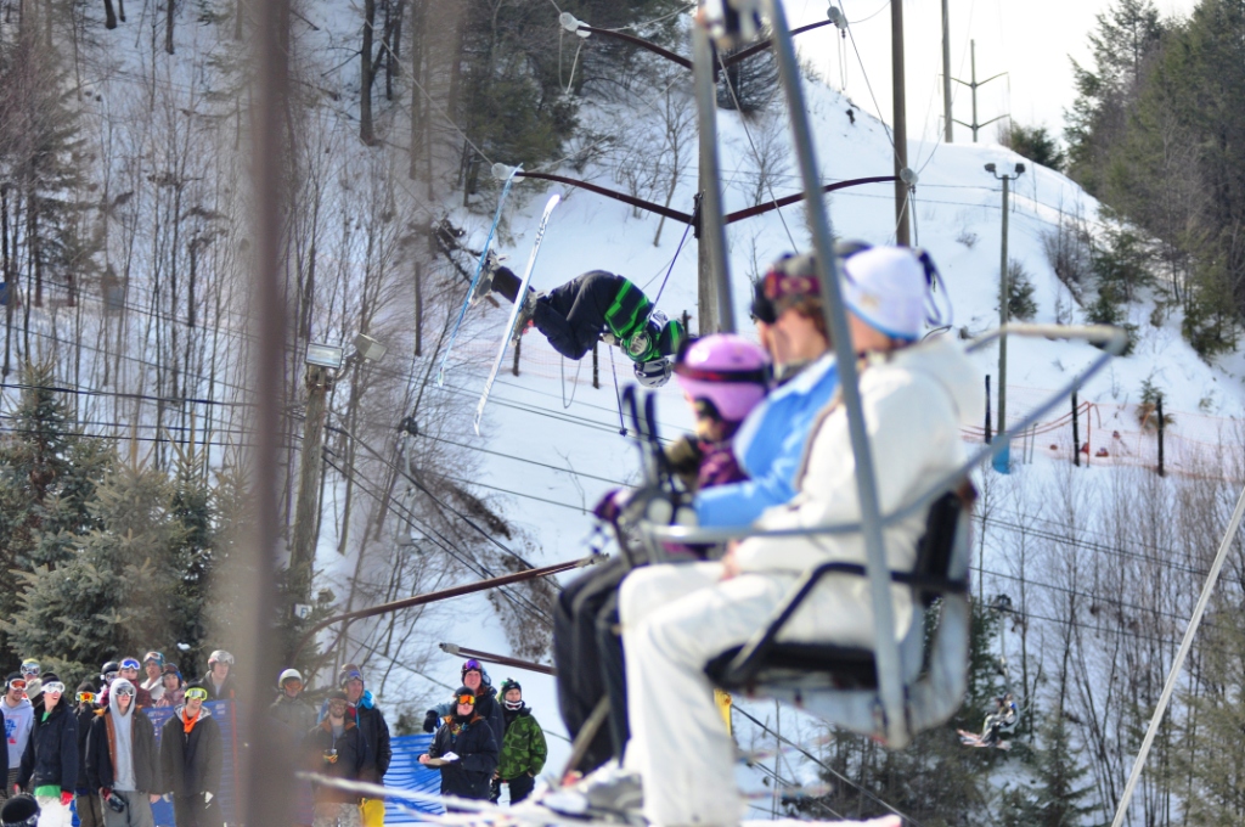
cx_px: 622
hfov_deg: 14.9
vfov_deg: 9.9
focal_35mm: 138
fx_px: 4766
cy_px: 414
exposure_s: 1/4000
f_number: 2.8
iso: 400
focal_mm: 92
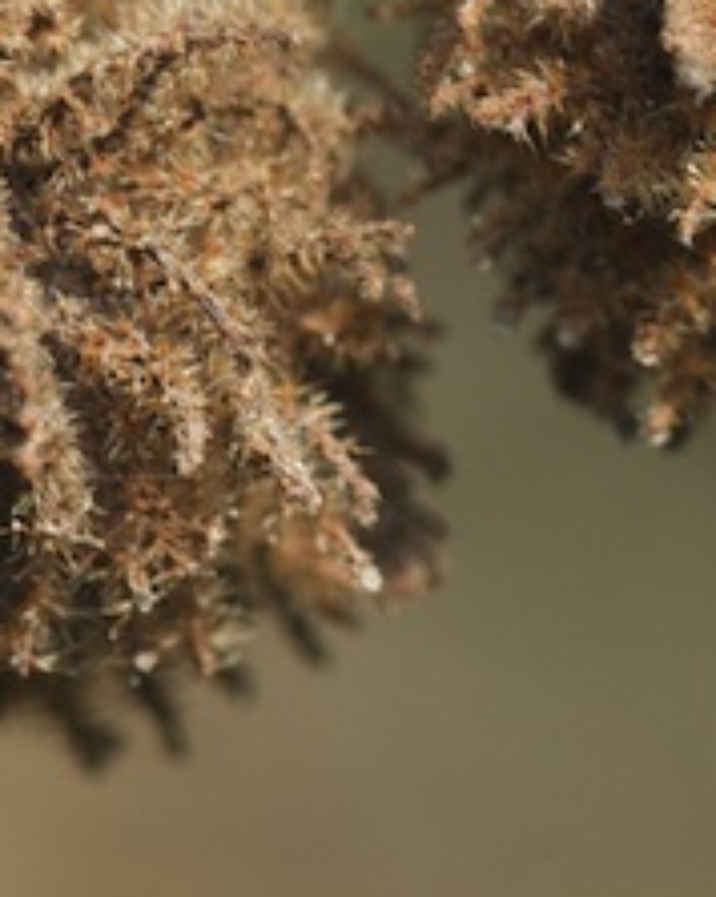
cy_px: 6
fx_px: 15093
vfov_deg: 3.4
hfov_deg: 2.7
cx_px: 386
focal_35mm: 569
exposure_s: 1/125
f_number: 11
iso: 250
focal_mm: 90
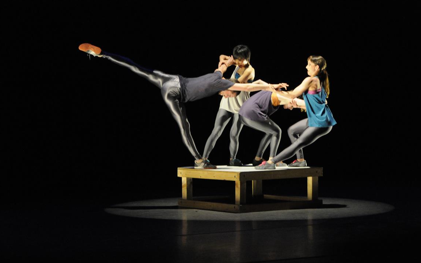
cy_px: 140
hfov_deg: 19.3
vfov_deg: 12.1
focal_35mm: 108
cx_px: 211
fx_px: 1239
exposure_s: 1/100
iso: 3200
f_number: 8
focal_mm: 70
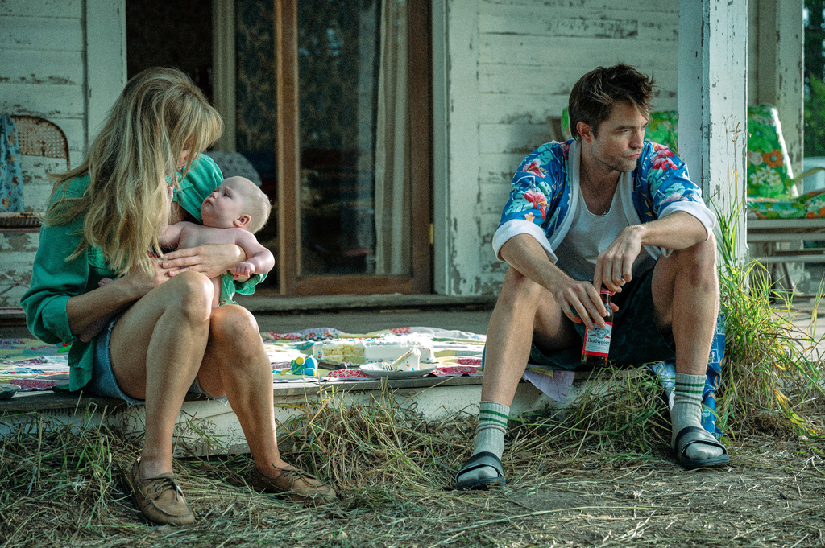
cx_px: 412
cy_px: 274
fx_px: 1397
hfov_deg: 32.9
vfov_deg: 22.2
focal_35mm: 61
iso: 100
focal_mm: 61
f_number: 4
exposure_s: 1/200
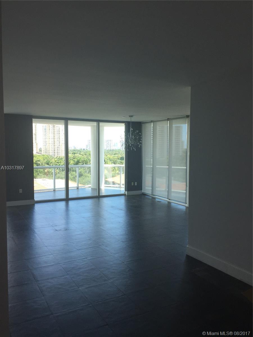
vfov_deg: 61.7
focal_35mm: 29
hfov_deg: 48.2
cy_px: 168
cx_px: 126
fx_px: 283
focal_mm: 4.15
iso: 32
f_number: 2.2
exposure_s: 1/205
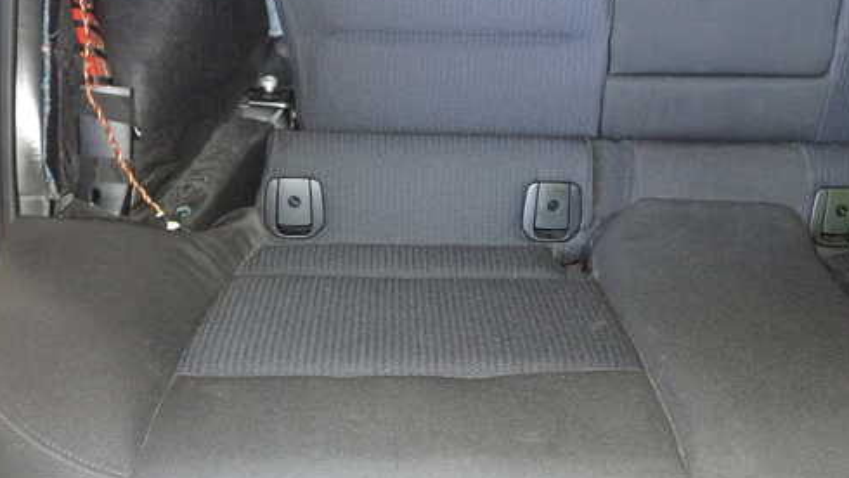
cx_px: 419
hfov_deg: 42.9
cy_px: 267
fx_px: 1081
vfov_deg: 24.9
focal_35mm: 48
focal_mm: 6.37
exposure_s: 1/40
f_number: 2.5
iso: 800
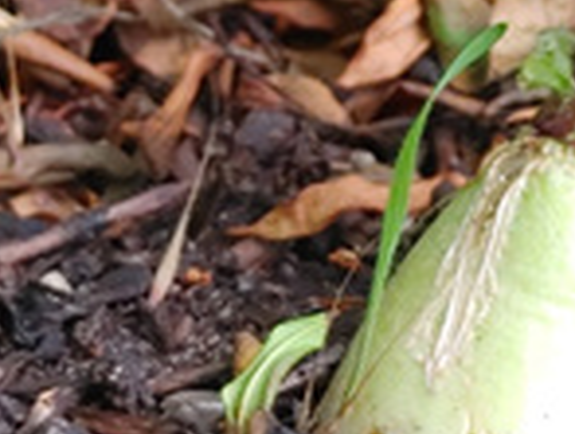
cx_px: -203
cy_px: 66
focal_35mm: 201
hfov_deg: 9.6
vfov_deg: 7.4
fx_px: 3347
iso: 150
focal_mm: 4.81
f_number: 1.8
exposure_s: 1/50
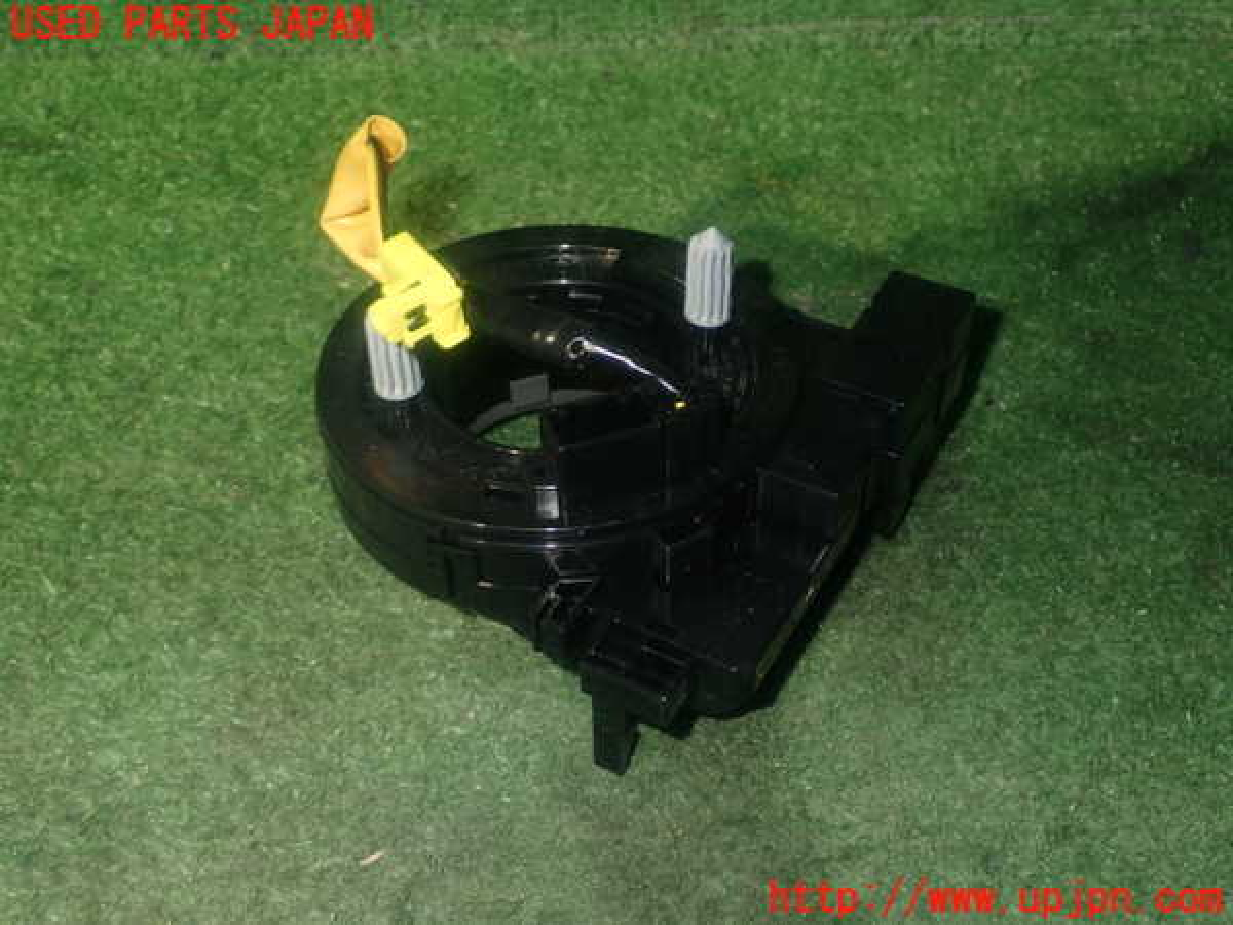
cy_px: 462
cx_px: 616
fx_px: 1460
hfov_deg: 45.8
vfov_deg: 35.1
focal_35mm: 41
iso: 200
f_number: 8
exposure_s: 1/40
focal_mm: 7.31
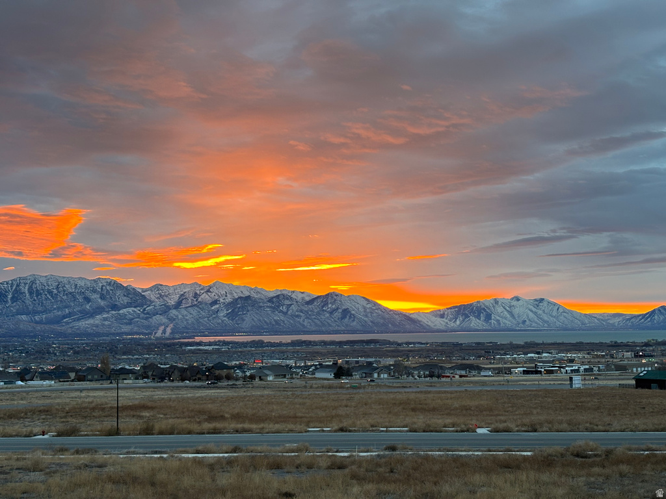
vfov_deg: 28.0
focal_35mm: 52
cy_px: 250
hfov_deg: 36.8
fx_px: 1000
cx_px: 333
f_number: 1.6
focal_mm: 5.96
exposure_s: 1/60
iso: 50
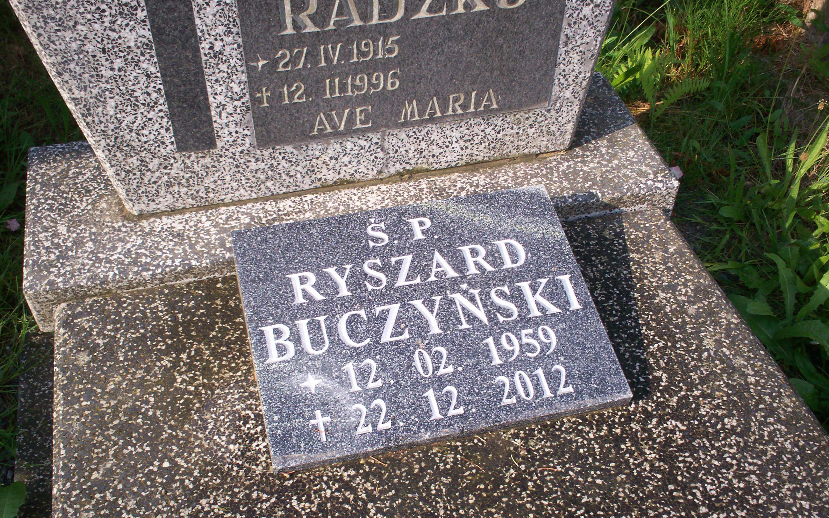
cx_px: 420
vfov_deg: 32.7
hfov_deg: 50.4
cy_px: 300
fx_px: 881
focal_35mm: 39
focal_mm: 6
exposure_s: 1/272
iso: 100
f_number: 4.5
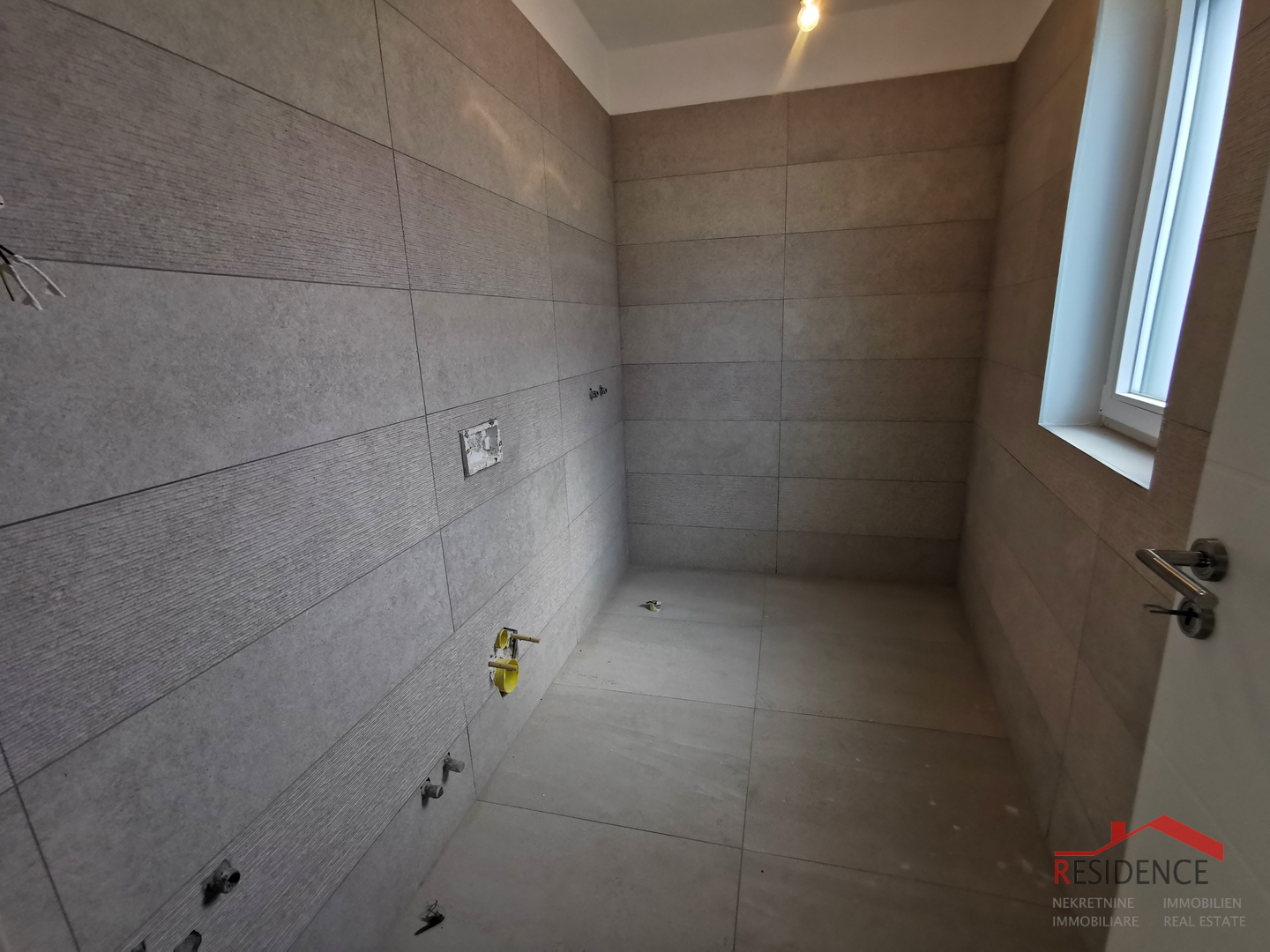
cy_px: 476
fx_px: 587
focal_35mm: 16
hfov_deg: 94.5
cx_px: 635
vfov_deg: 78.1
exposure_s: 1/120
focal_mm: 2.35
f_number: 2.2
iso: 160
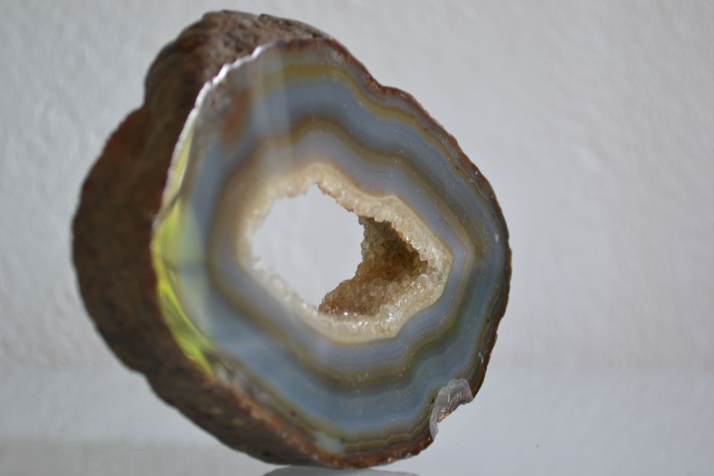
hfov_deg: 24.6
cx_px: 357
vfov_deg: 16.6
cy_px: 238
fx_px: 1636
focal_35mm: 82
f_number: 5.6
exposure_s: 1/40
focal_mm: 55
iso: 400
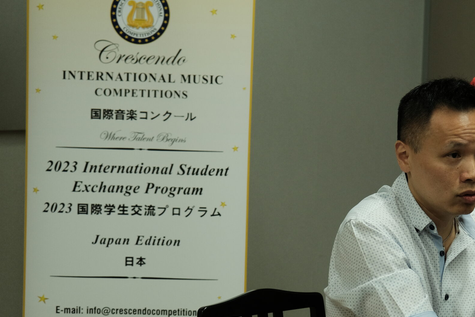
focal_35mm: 104
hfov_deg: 19.4
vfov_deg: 13.2
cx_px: 380
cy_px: 156
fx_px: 1372
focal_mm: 42.9
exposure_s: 1/60
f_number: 4
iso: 640
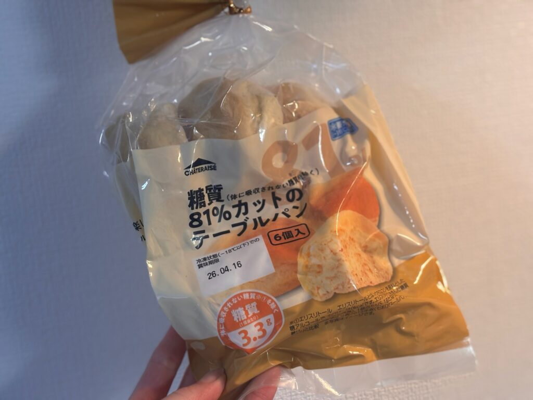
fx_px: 801
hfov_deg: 36.8
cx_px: 266
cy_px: 200
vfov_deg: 28.0
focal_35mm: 52
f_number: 1.6
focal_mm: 5.96
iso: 125
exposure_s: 1/60
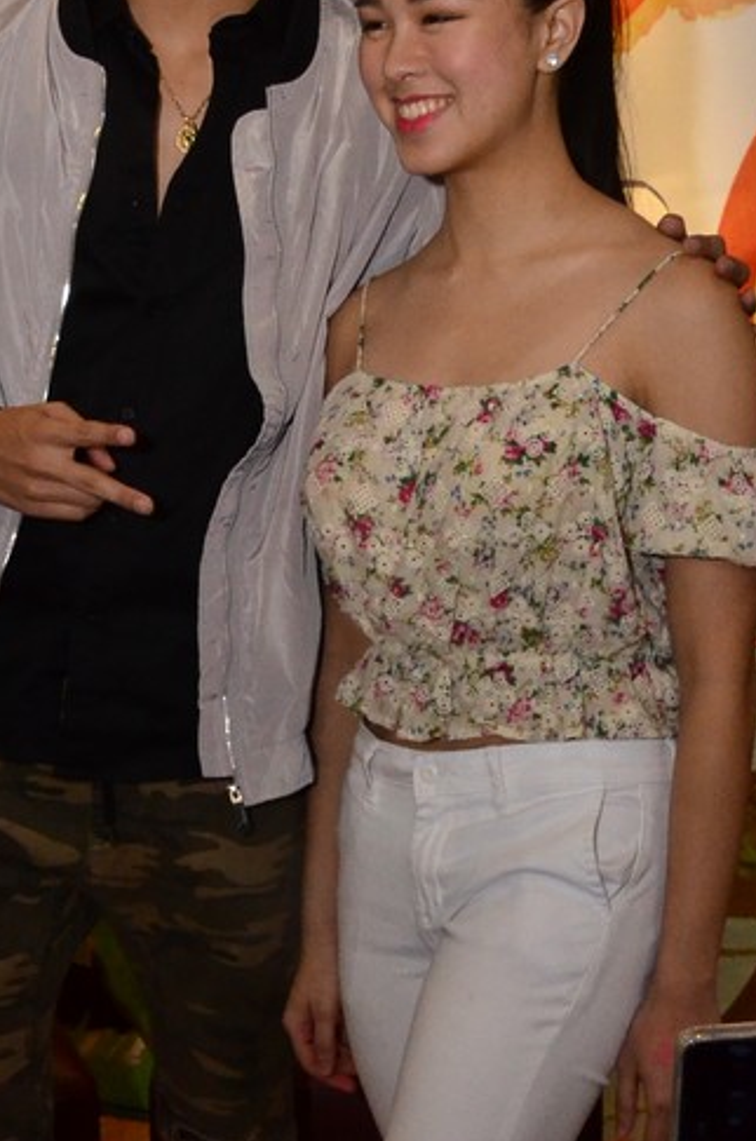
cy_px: 803
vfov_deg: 25.8
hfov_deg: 17.3
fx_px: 2475
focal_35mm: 78
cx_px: 244
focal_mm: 21
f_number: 9
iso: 2000
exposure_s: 1/160
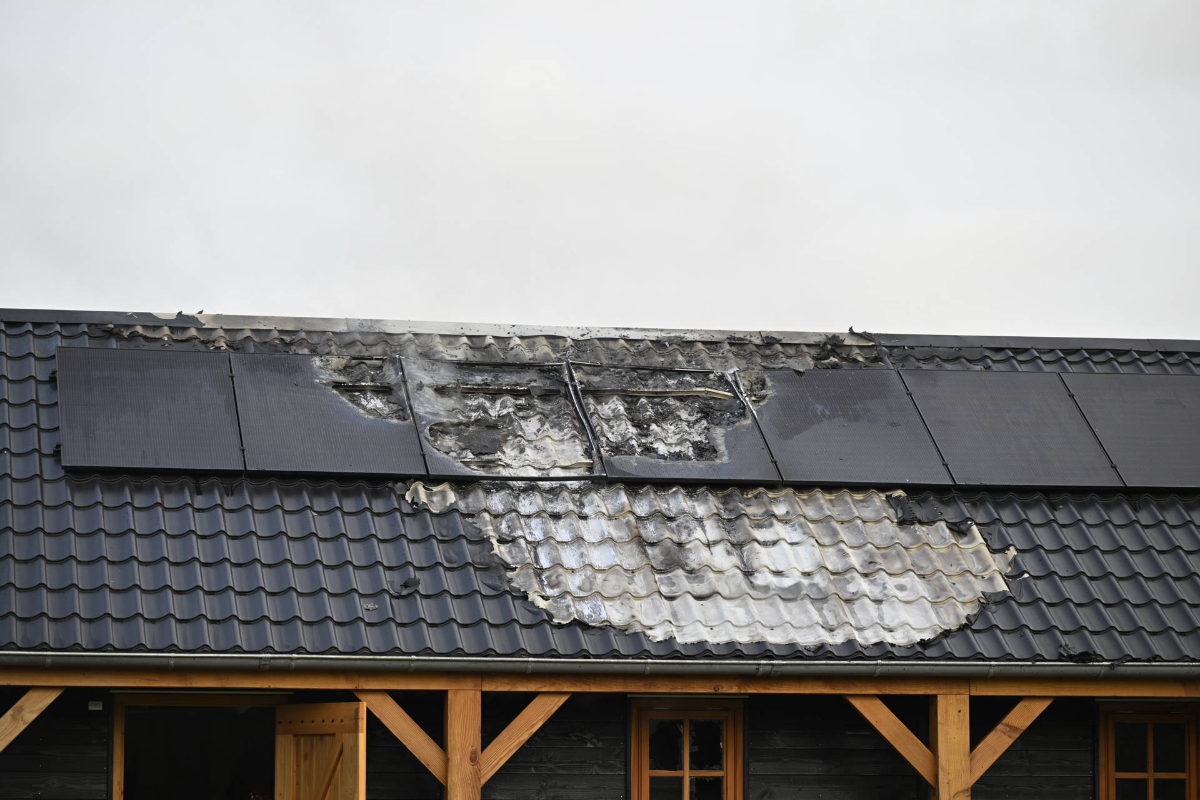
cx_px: 600
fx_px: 3666
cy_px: 400
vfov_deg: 12.5
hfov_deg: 18.6
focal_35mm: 110
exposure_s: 1/320
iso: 80
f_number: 4
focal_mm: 110
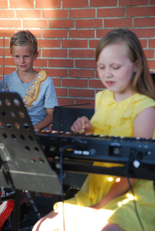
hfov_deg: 8.7
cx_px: 78
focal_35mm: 158
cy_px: 116
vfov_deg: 13.0
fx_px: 1014
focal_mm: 105
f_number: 5.6
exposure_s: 1/60
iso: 200
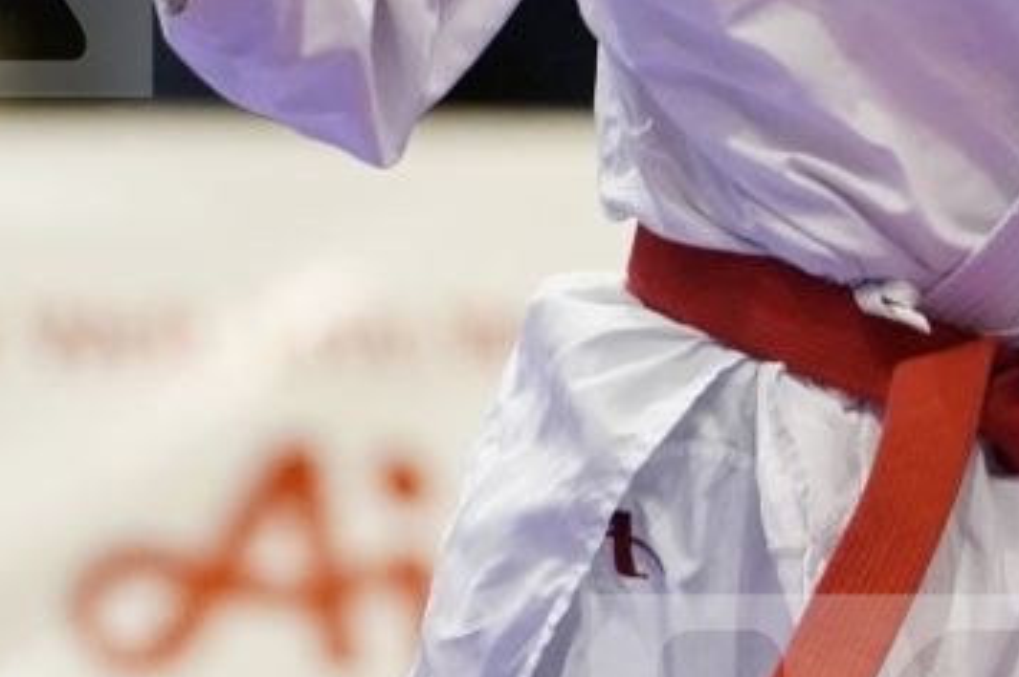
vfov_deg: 1.4
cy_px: -164
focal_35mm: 1015
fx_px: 28703
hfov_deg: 2.0
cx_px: 858
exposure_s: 1/1000
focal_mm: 200
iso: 4000
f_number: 2.8
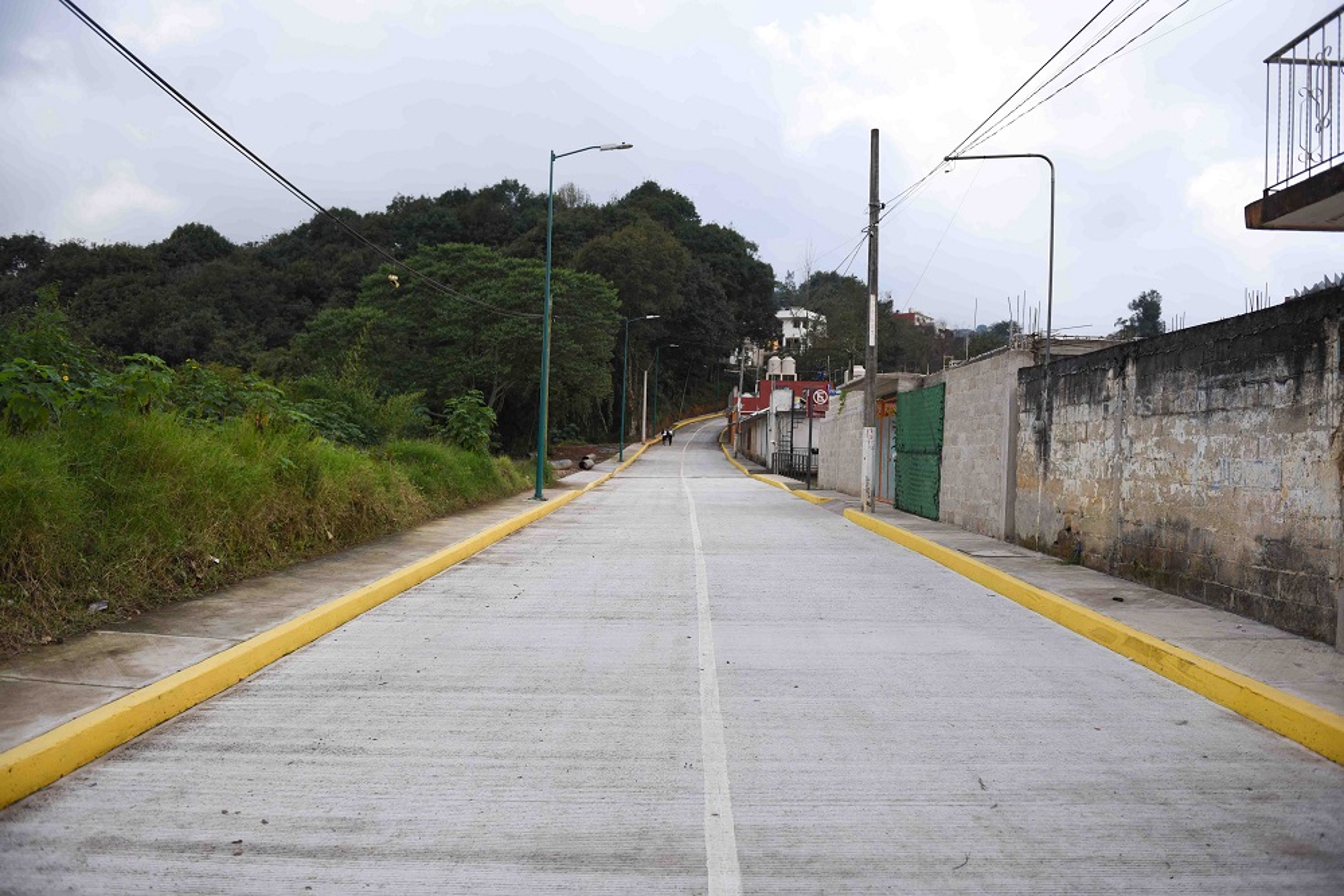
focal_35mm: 24
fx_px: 896
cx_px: 672
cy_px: 448
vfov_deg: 53.1
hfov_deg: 73.7
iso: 100
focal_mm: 24
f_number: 3.5
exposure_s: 1/640
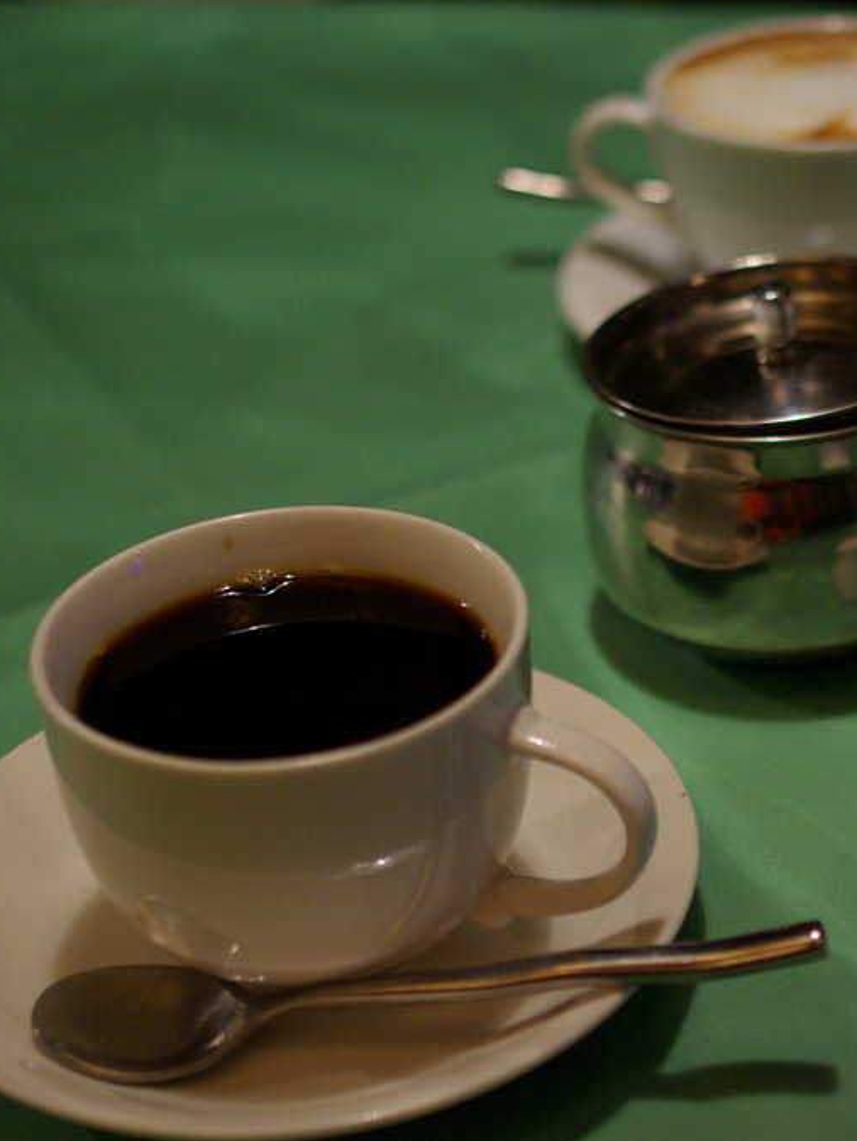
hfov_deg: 19.1
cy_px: 566
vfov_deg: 25.4
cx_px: 655
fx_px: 2531
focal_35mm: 77
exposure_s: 1/20
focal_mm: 35
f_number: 2.8
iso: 400
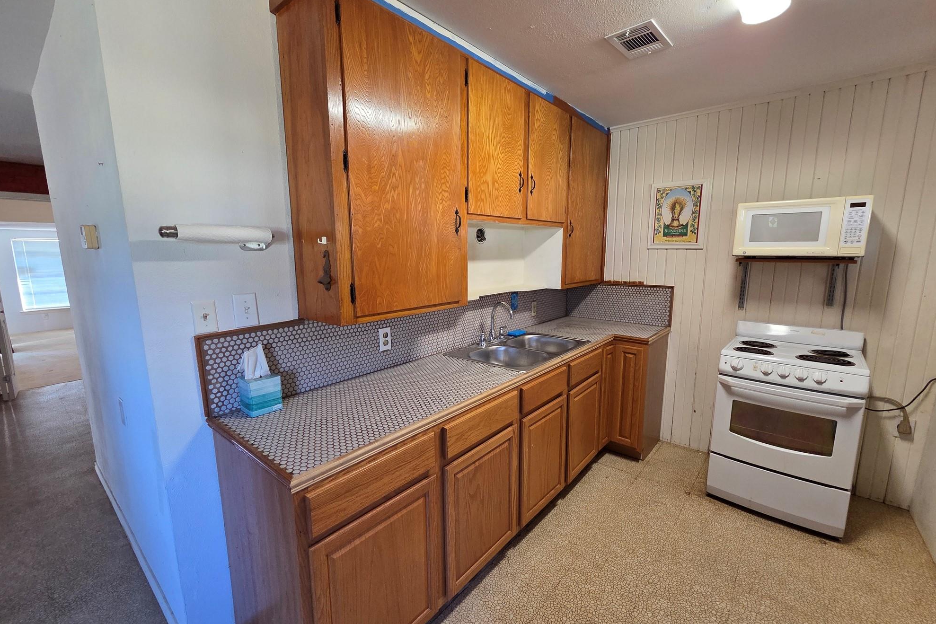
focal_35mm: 14
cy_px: 323
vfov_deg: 81.2
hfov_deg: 104.3
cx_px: 468
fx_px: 364
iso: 320
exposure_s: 1/60
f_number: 2.2
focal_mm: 2.2
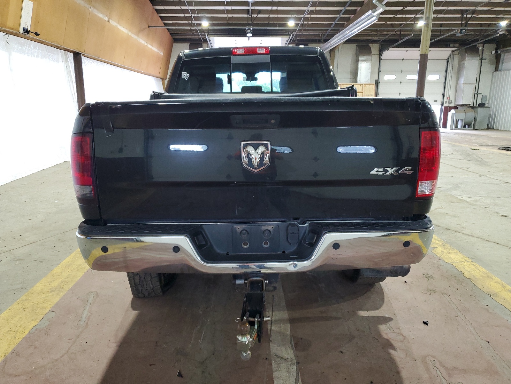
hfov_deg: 67.3
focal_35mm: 26
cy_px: 192
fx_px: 384
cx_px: 256
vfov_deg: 53.1
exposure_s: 1/60.2
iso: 166
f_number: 1.5
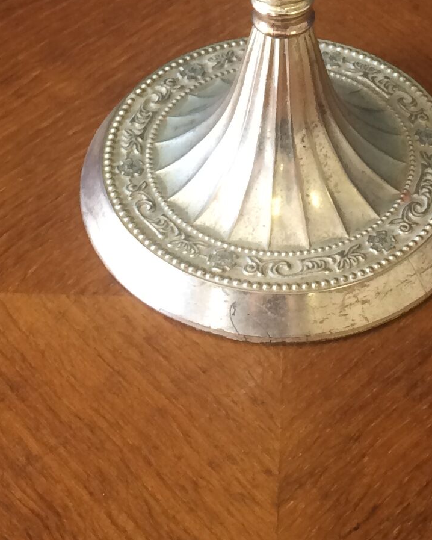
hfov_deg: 14.9
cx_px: 271
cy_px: -180
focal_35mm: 103
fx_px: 1646
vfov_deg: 17.4
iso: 40
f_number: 2.2
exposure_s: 1/33
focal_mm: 4.15
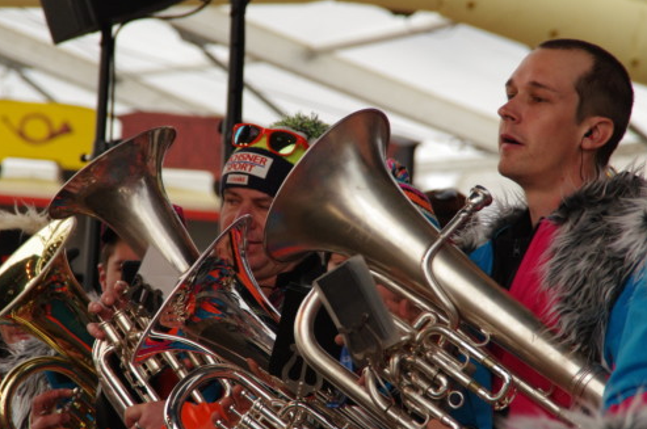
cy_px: 214
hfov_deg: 6.8
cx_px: 322
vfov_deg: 4.5
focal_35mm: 304
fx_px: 5455
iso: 3200
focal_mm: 200
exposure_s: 1/250
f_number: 10
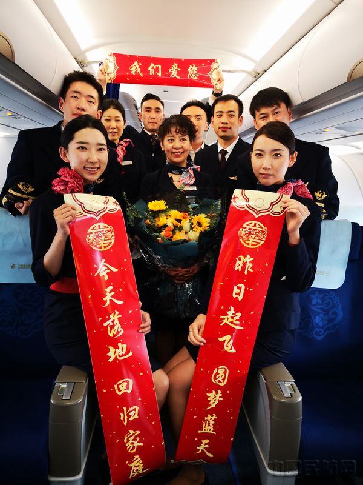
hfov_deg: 51.4
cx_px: 182
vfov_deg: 65.3
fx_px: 378
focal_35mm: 27
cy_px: 242
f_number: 1.8
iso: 320
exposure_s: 1/33.3
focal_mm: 5.58
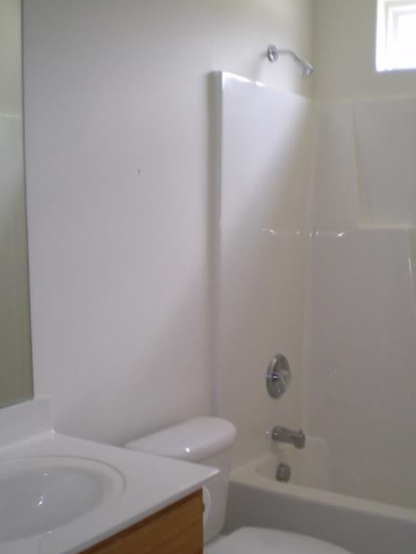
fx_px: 753
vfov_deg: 40.2
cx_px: 222
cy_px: 334
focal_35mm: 47
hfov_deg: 30.9
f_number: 3.1
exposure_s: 1/30
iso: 125
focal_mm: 6.3
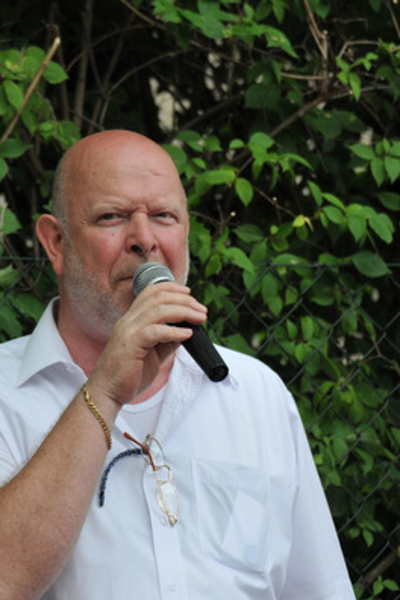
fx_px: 4729
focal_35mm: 284
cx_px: 159
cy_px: 299
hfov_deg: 4.8
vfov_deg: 7.3
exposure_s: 1/500
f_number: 4.5
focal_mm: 125
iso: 450
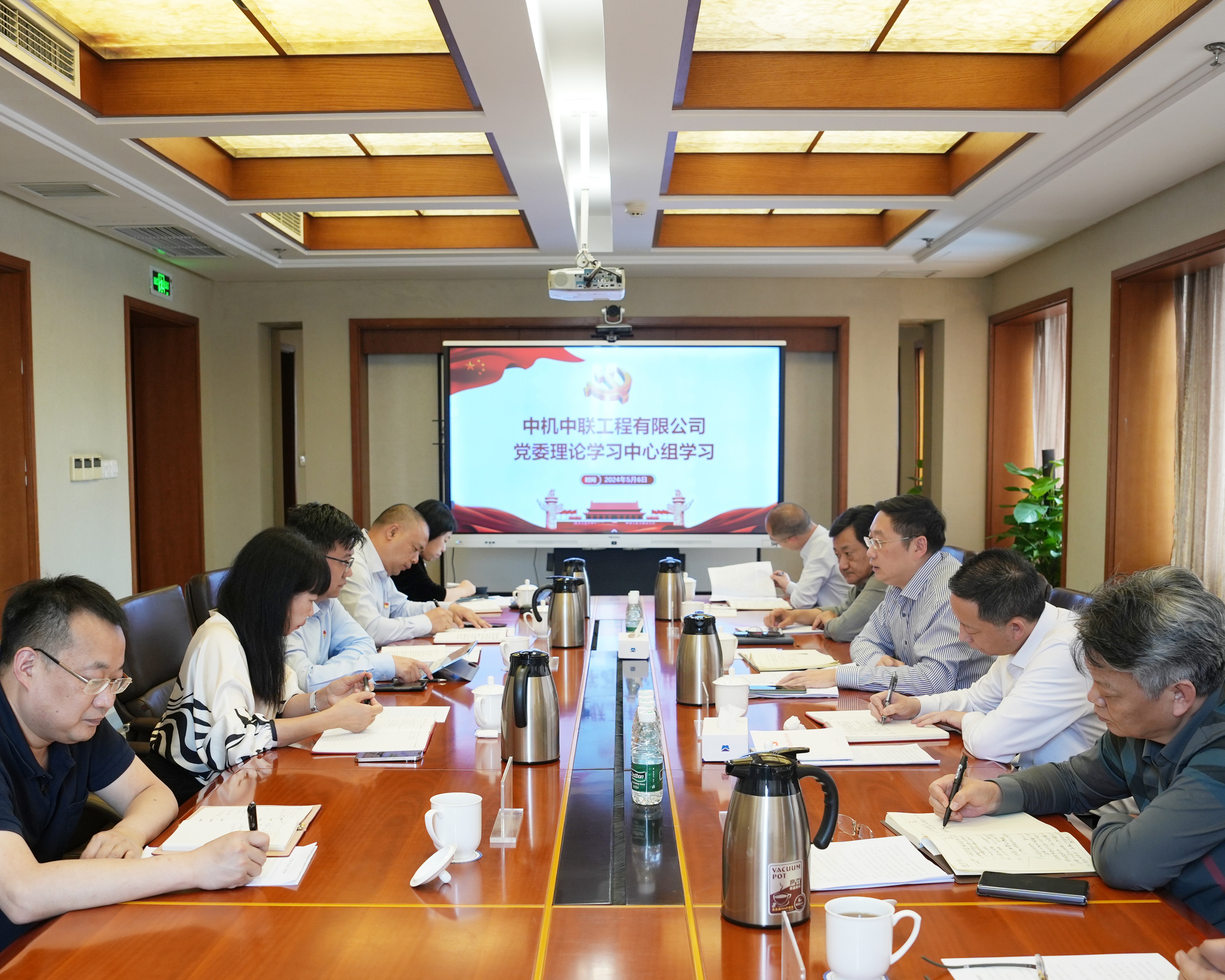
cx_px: 599
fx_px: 1341
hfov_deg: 49.1
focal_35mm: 37
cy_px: 595
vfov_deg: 39.9
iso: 400
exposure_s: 1/50
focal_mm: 24
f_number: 4
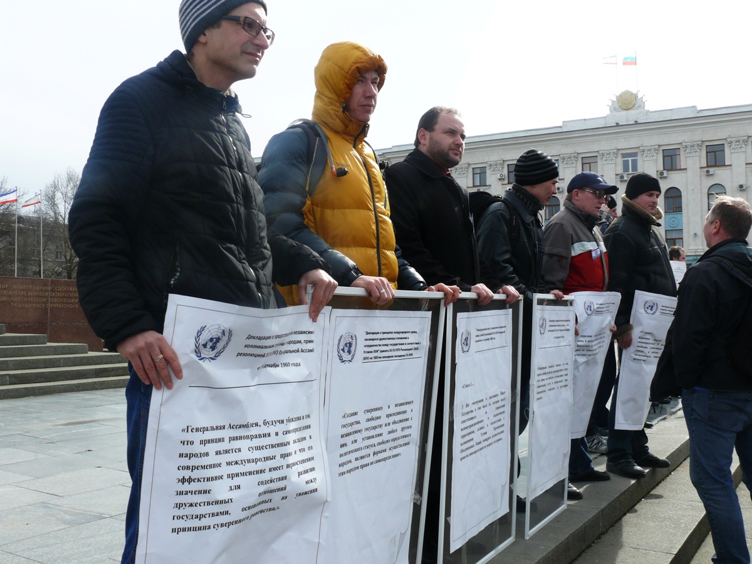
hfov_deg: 52.6
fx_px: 760
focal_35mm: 35
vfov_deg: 40.7
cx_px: 376
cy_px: 282
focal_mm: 7.4
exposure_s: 1/320
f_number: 5.6
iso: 100
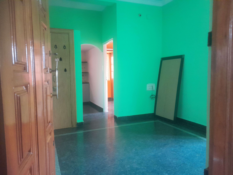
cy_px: 88
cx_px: 116
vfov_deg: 51.4
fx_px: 182
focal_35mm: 27
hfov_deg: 65.3
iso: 640
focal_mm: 4
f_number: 1.8
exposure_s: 1/25
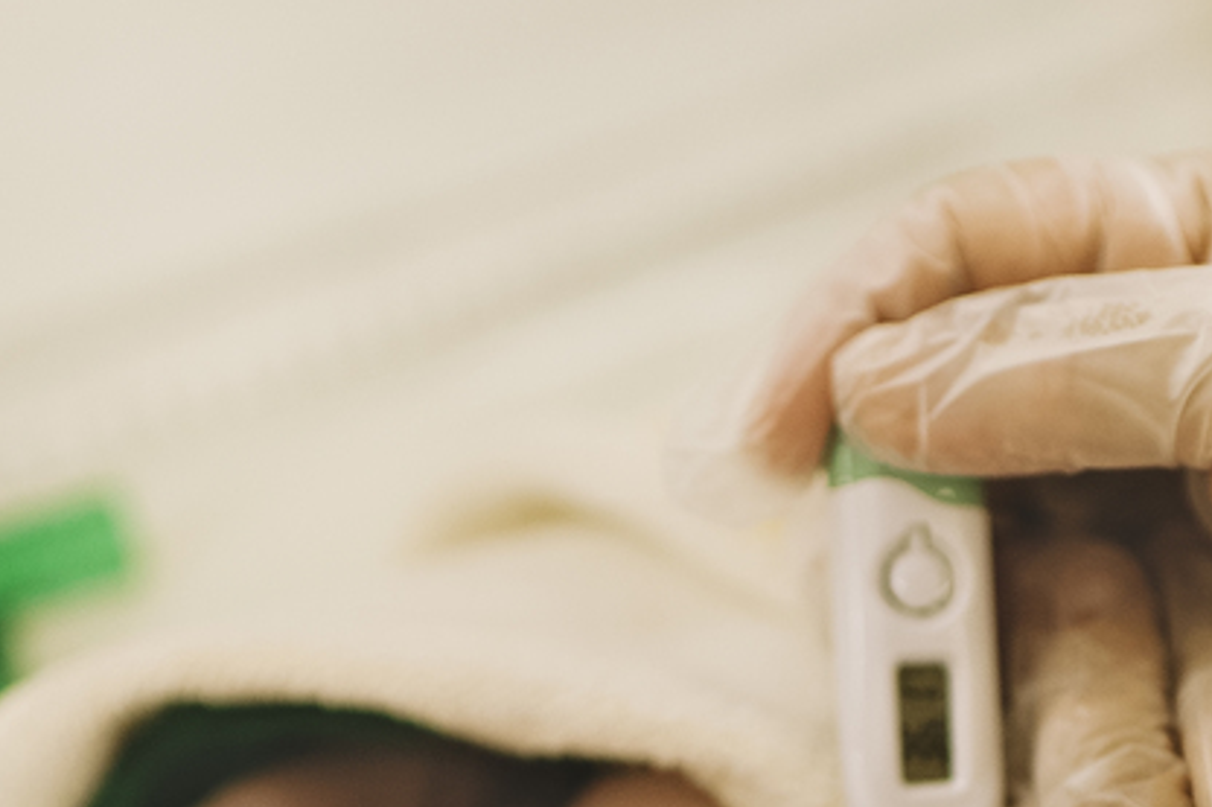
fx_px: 3399
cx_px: 792
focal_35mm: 101
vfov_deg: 13.3
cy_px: 886
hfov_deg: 20.2
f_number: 1.6
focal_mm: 35
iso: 800
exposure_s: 1/250
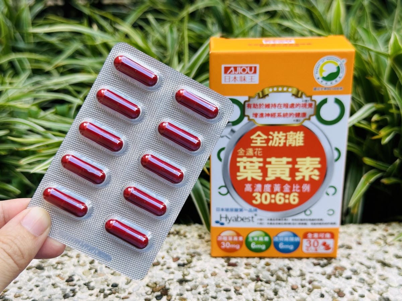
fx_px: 557
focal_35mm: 48
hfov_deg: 39.7
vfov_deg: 30.3
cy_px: 150
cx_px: 201
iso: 80
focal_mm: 6.86
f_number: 1.78
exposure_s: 1/121
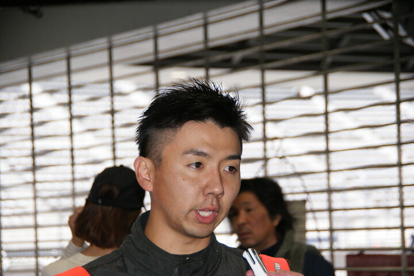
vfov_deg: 10.2
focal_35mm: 135
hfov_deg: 15.2
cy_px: 138
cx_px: 207
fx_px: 1552
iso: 400
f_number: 5.6
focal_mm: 90
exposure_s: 1/160
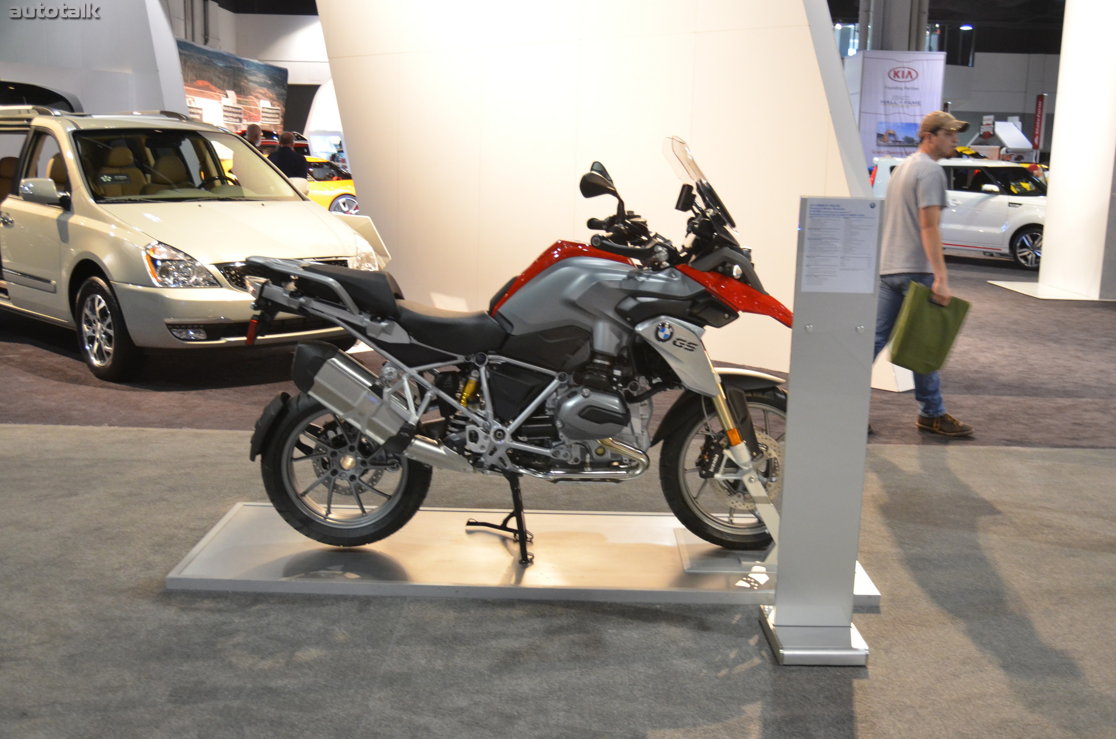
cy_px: 370
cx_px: 558
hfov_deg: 49.6
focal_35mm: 39
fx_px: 1207
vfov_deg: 34.1
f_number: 3.8
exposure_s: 1/80
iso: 1600
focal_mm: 26
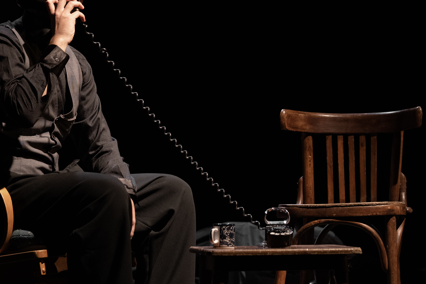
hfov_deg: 13.5
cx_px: 98
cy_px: 147
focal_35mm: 152
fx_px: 1799
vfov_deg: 9.0
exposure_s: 1/100
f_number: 4
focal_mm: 88
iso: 2000
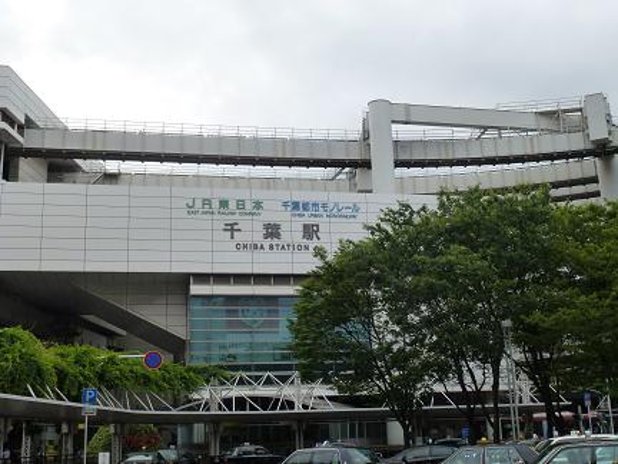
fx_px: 803
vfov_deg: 32.2
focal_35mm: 45
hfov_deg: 42.1
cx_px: 309
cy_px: 232
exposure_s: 1/320
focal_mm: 8
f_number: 4
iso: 160
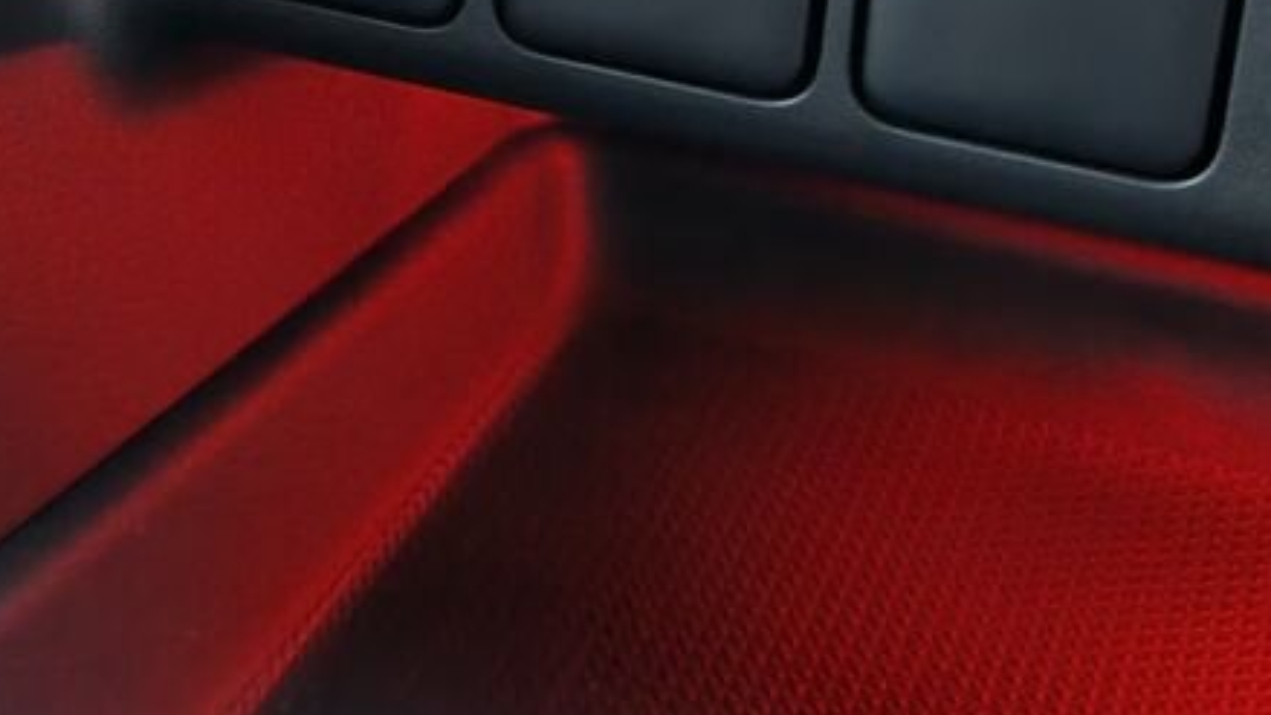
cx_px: 307
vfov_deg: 17.3
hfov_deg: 31.3
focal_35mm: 66
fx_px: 2224
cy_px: -179
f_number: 1.8
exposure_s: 1/14
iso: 1250
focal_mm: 5.4
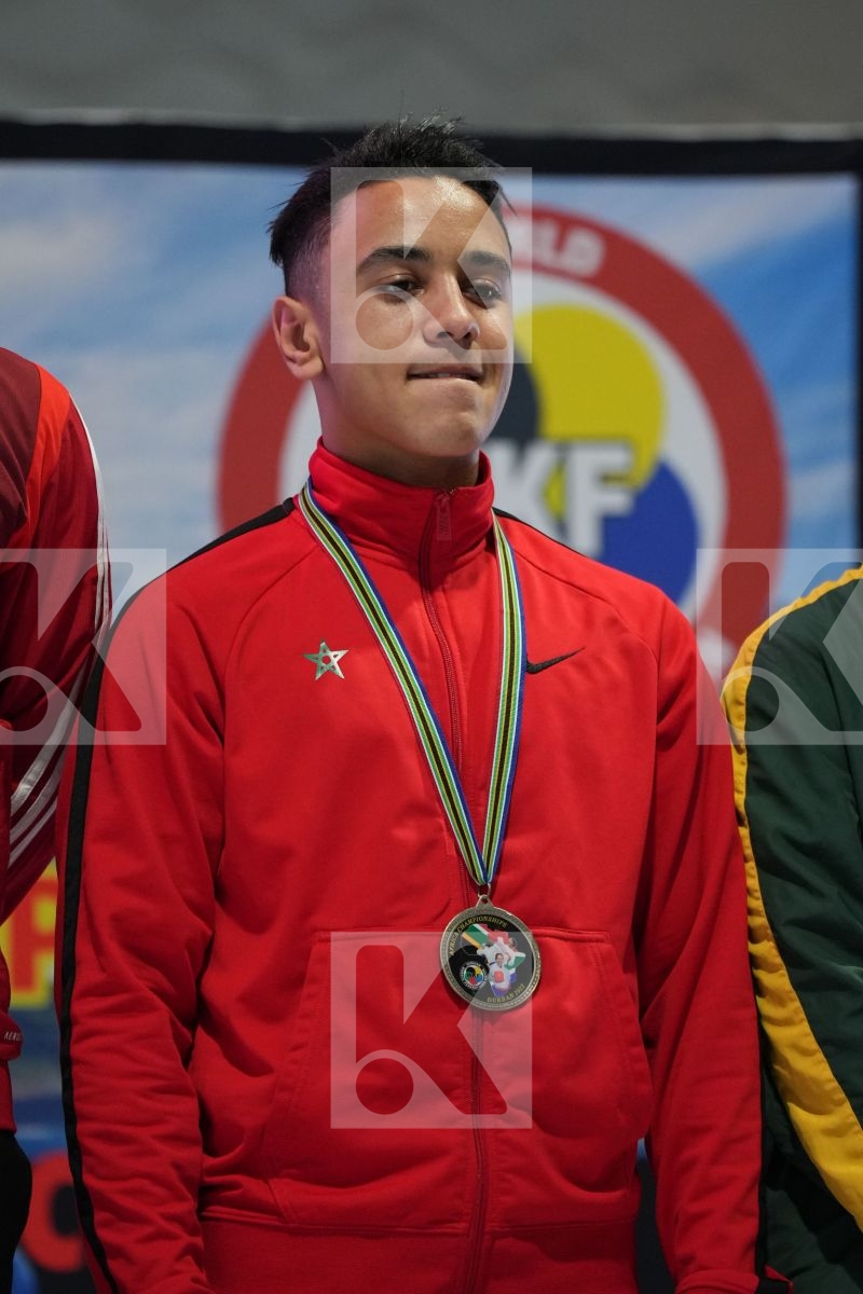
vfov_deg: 6.9
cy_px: 647
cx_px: 432
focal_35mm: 300
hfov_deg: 4.6
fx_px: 10787
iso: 2000
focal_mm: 200
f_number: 2.8
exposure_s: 1/250
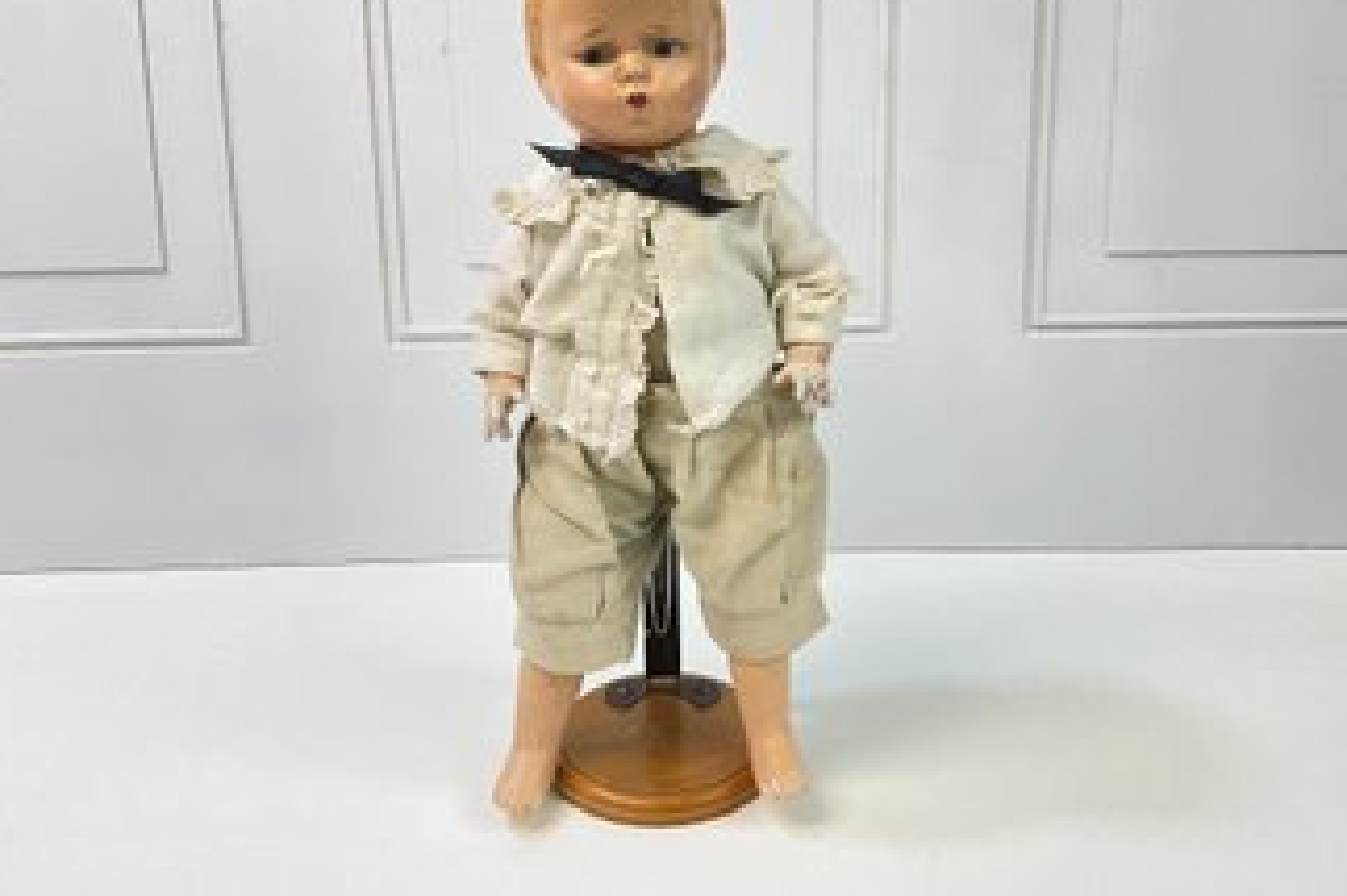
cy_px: 373
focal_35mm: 32
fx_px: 1197
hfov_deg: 58.7
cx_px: 694
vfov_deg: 40.9
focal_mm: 3
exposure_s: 1/77
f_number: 1.8
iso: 64
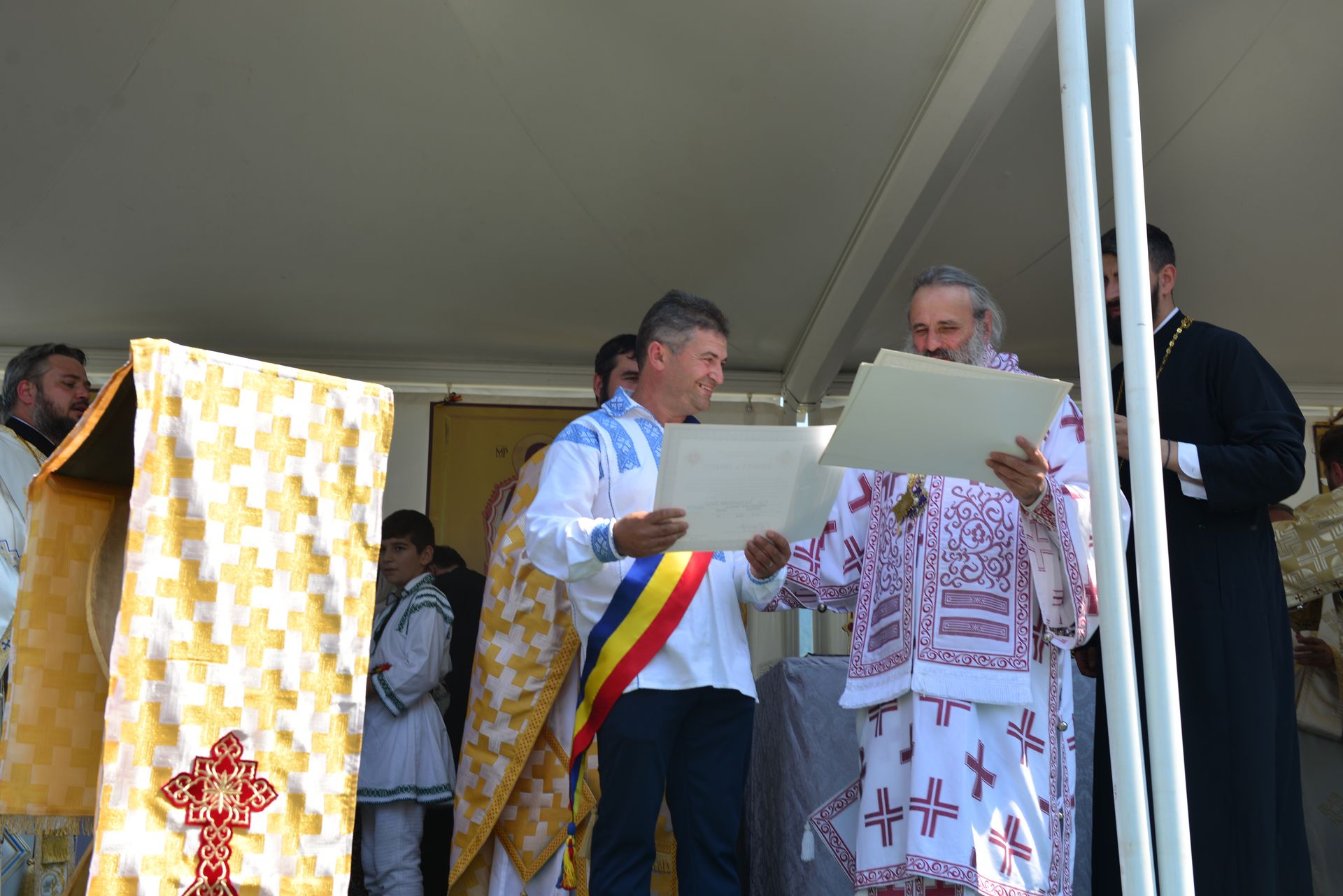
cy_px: 448
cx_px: 672
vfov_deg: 28.1
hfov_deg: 41.1
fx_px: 1791
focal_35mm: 48
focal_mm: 48
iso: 100
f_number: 4.5
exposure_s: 1/250
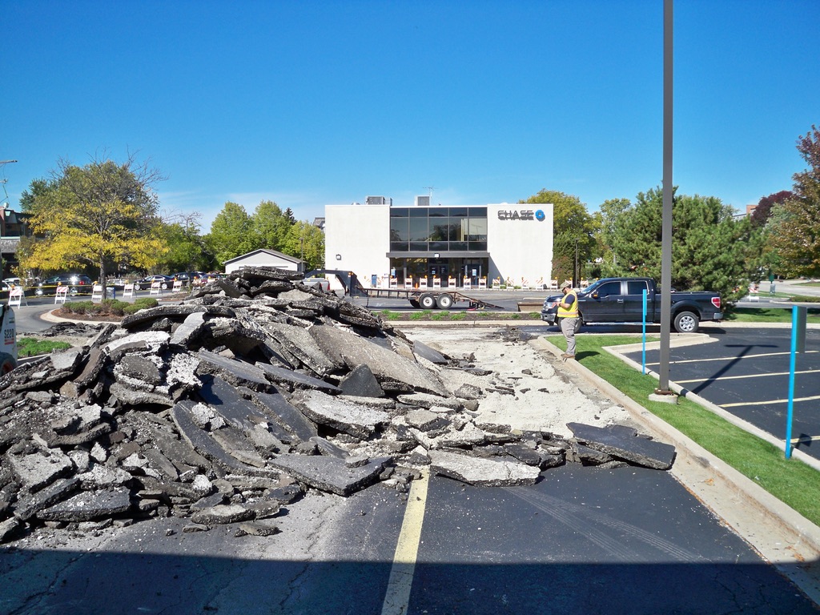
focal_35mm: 35
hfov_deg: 52.6
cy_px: 308
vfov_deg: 40.7
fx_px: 829
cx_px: 410
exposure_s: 1/400
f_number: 4.7
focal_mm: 6.3
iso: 80
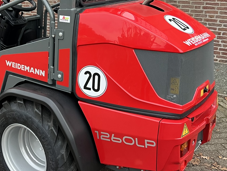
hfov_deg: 34.2
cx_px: 38
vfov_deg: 26.8
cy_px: 49
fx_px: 354
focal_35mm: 54
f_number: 1.5
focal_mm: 5.7
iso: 125
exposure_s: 1/93
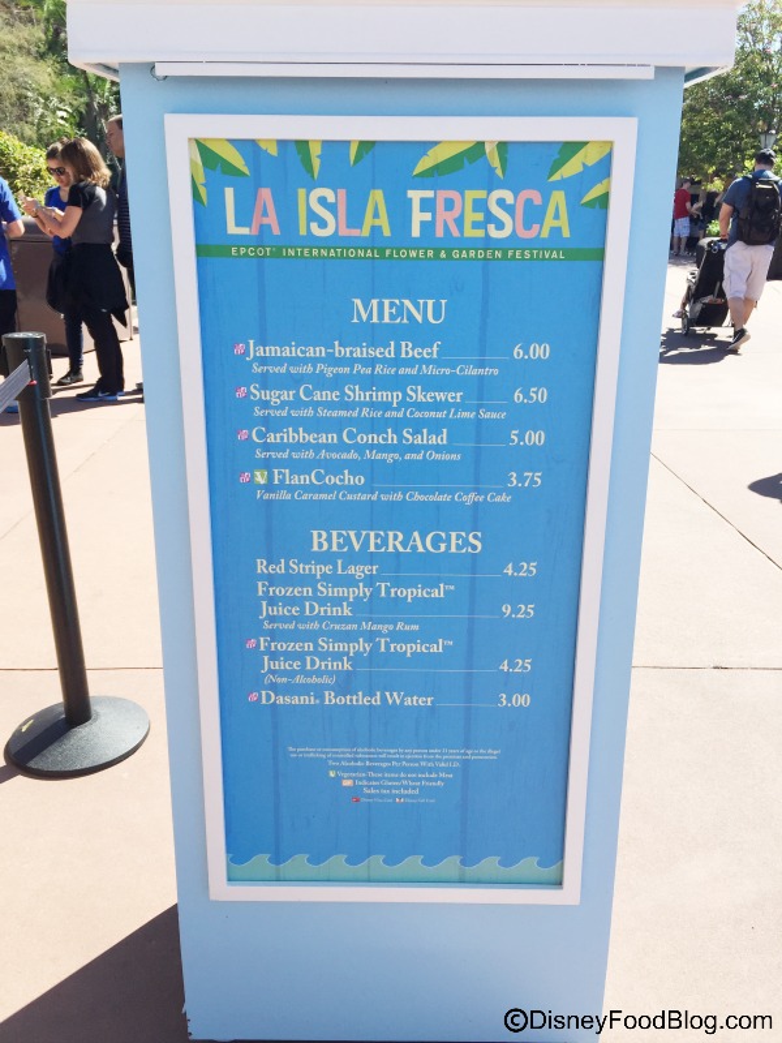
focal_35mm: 29
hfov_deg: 48.2
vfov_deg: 61.7
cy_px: 522
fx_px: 874
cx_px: 391
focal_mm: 4.15
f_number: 2.2
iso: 32
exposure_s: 1/1068
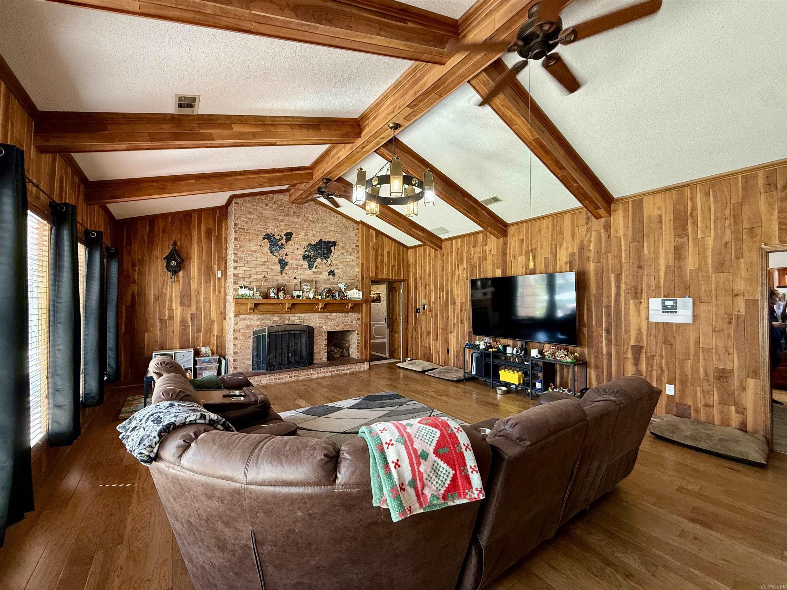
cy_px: 295
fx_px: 318
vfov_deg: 85.7
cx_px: 394
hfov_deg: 102.1
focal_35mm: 14
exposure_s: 1/60
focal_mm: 2.22
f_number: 2.2
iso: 200
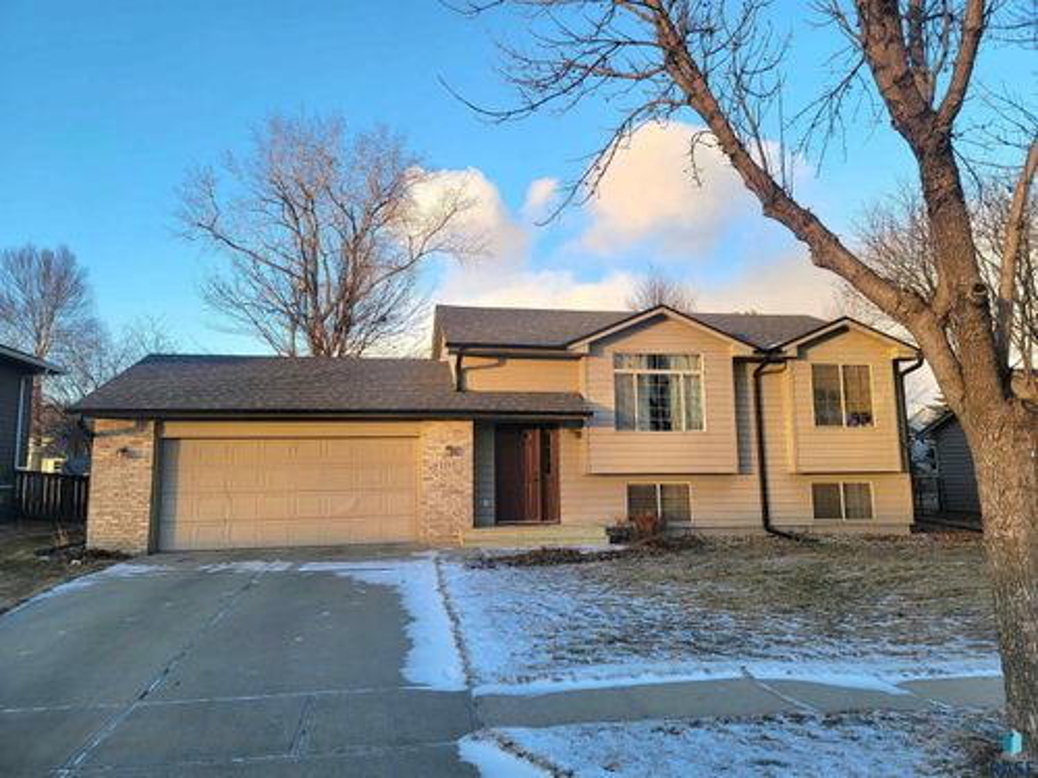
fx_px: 720
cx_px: 519
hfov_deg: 71.6
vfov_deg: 56.8
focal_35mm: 24
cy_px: 389
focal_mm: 6.7
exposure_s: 1/185
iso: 16
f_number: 1.8
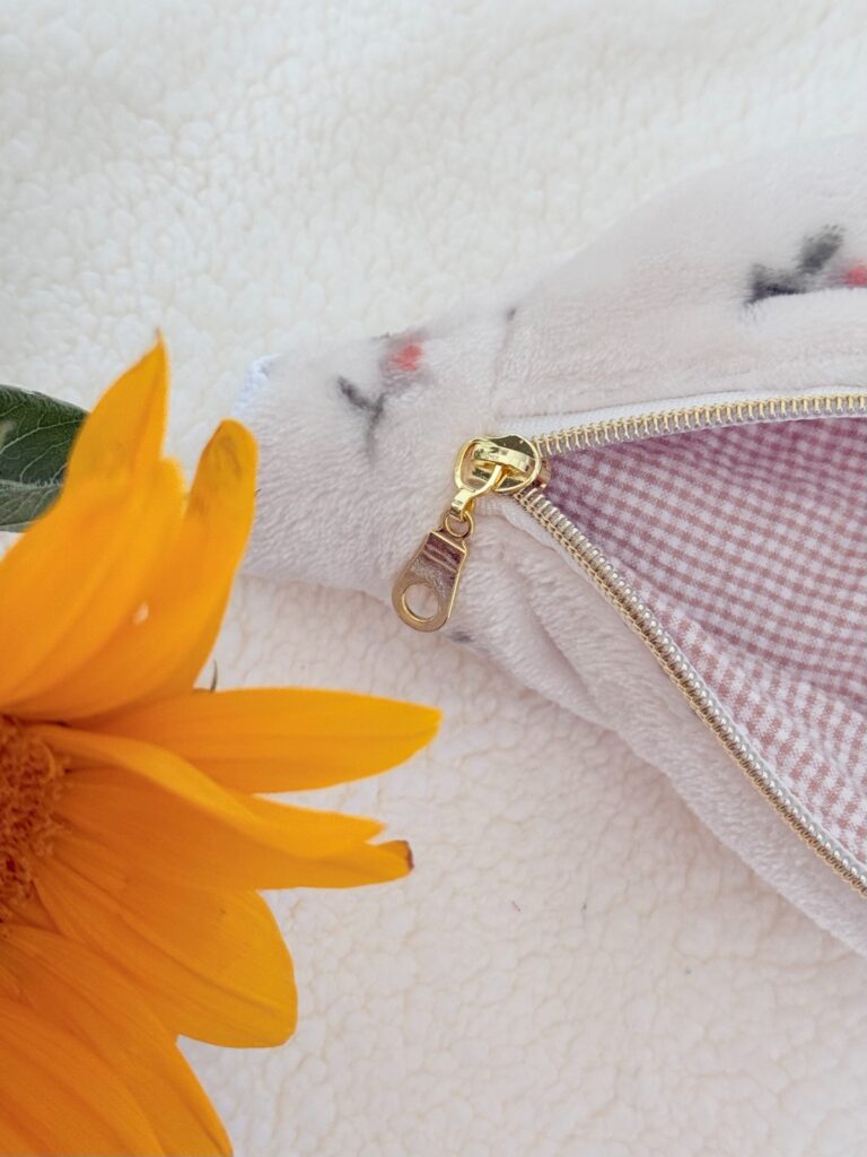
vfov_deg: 39.7
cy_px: 578
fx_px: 1603
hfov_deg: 30.3
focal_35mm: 48
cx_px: 434
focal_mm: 6.76
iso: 160
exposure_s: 1/60
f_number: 1.78
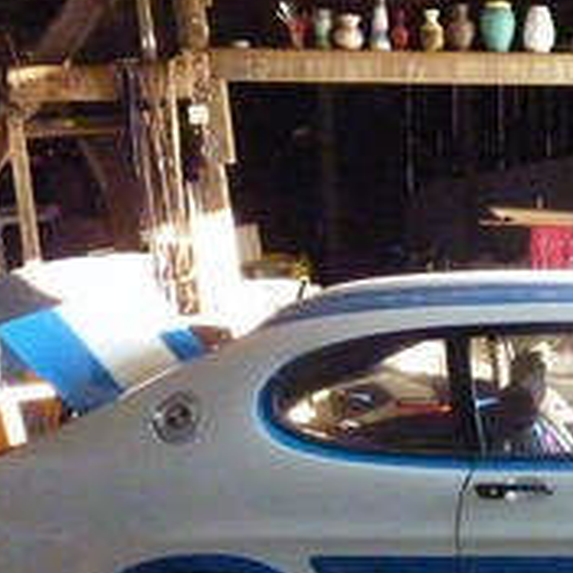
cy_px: 521
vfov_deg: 24.9
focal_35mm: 67
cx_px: 617
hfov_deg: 24.2
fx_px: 1255
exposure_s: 1/250
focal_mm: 4.1
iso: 1600
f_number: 4
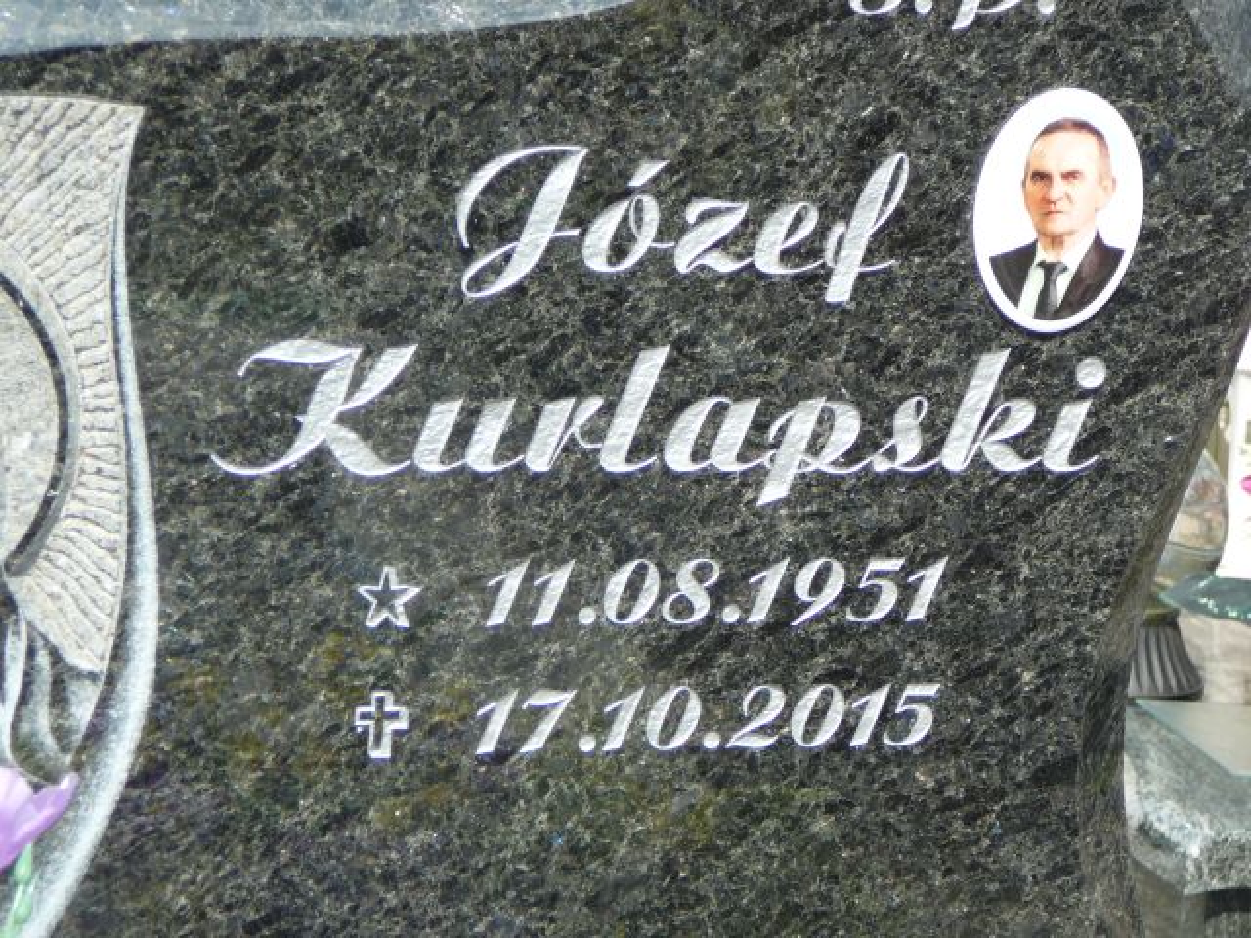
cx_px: 626
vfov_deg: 12.6
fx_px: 4264
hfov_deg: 16.7
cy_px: 469
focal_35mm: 118
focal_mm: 17.6
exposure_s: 1/500
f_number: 3.9
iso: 80
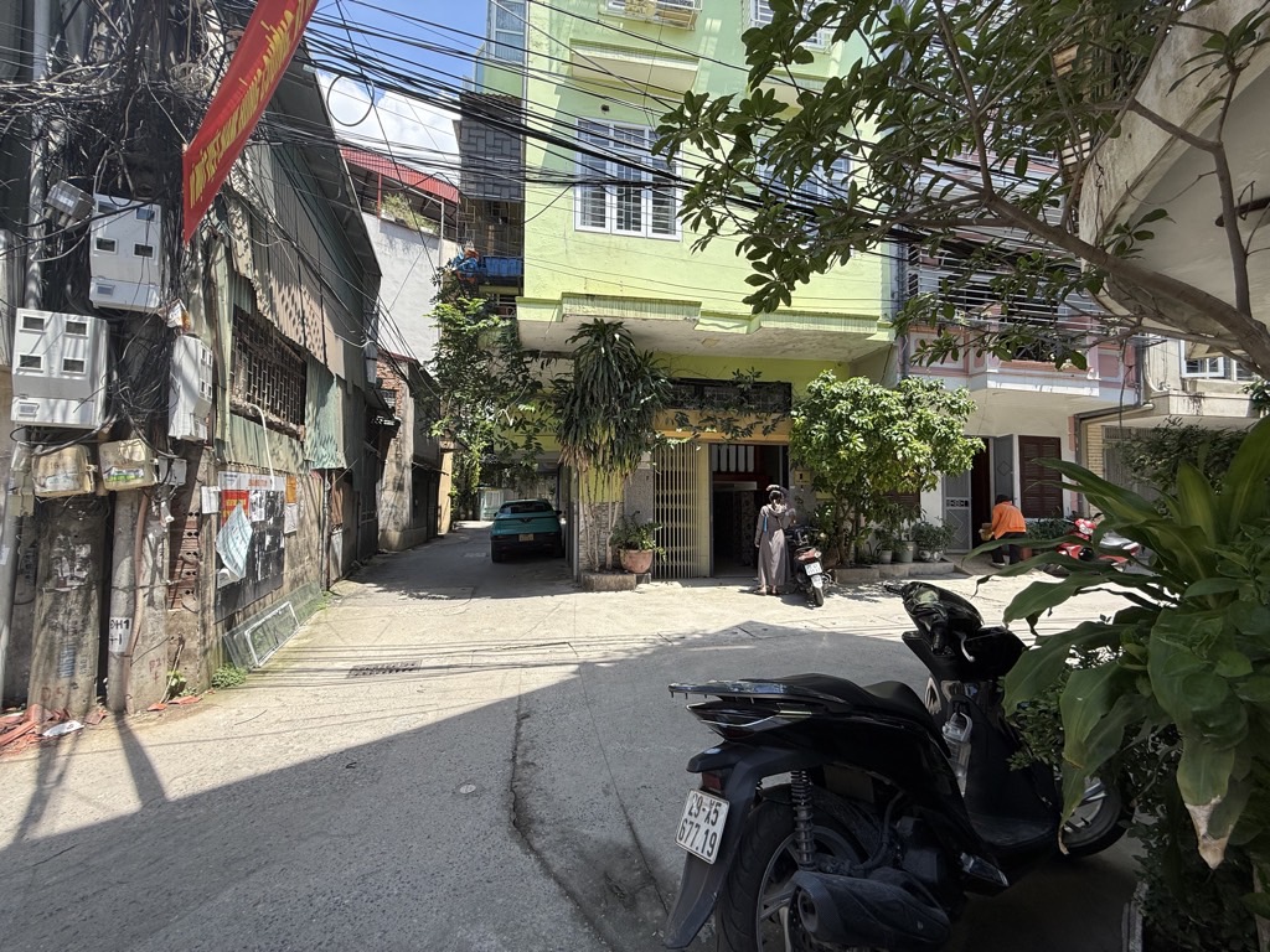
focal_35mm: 14
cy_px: 476
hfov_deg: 102.1
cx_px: 635
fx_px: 514
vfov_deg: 85.7
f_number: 2.2
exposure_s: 1/734
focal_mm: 2.22
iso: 50
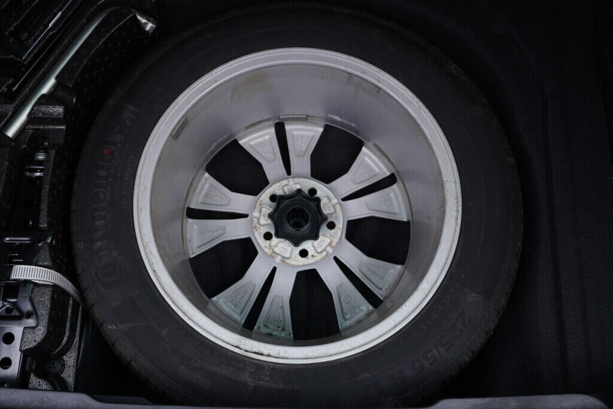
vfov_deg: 36.9
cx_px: 306
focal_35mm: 36
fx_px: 613
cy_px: 204
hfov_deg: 53.1
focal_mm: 24
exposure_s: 1/40
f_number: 2.8
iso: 200
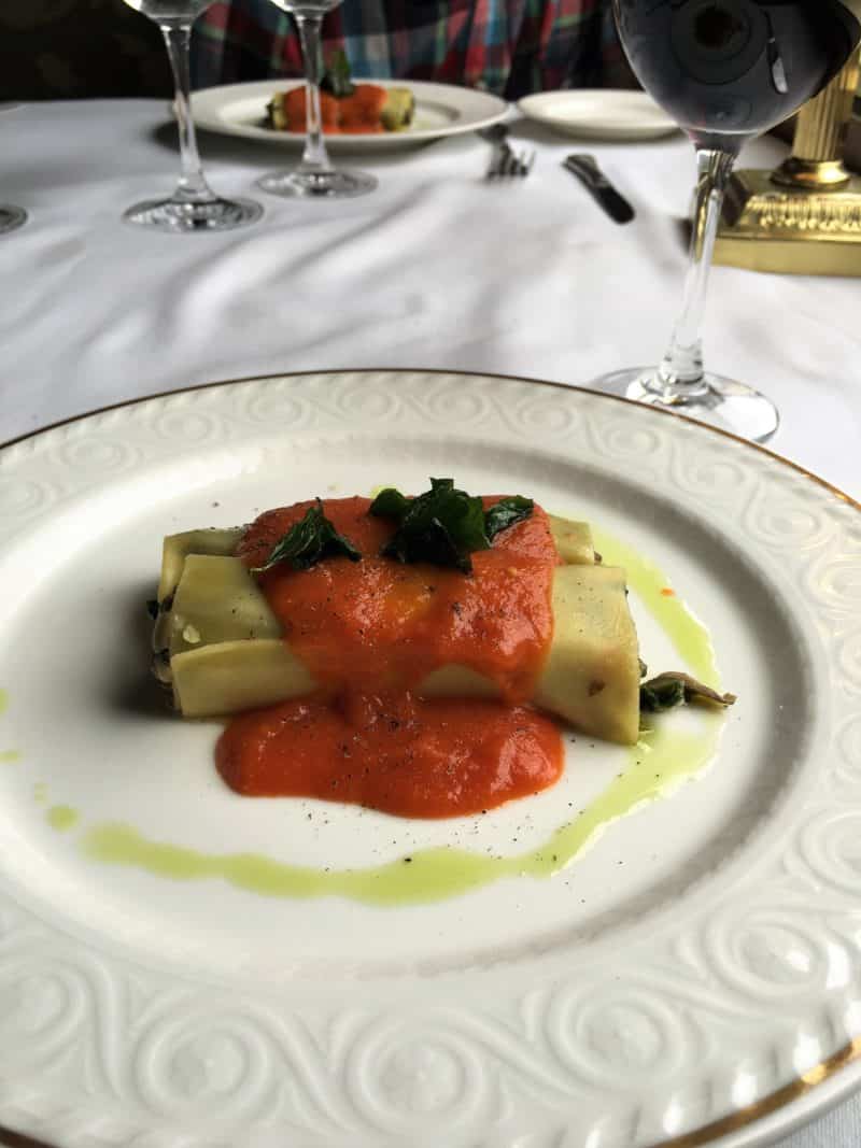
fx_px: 962
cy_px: 574
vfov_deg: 61.7
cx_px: 430
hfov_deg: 48.2
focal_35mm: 29
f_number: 2.2
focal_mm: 4.15
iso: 25
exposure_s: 1/193
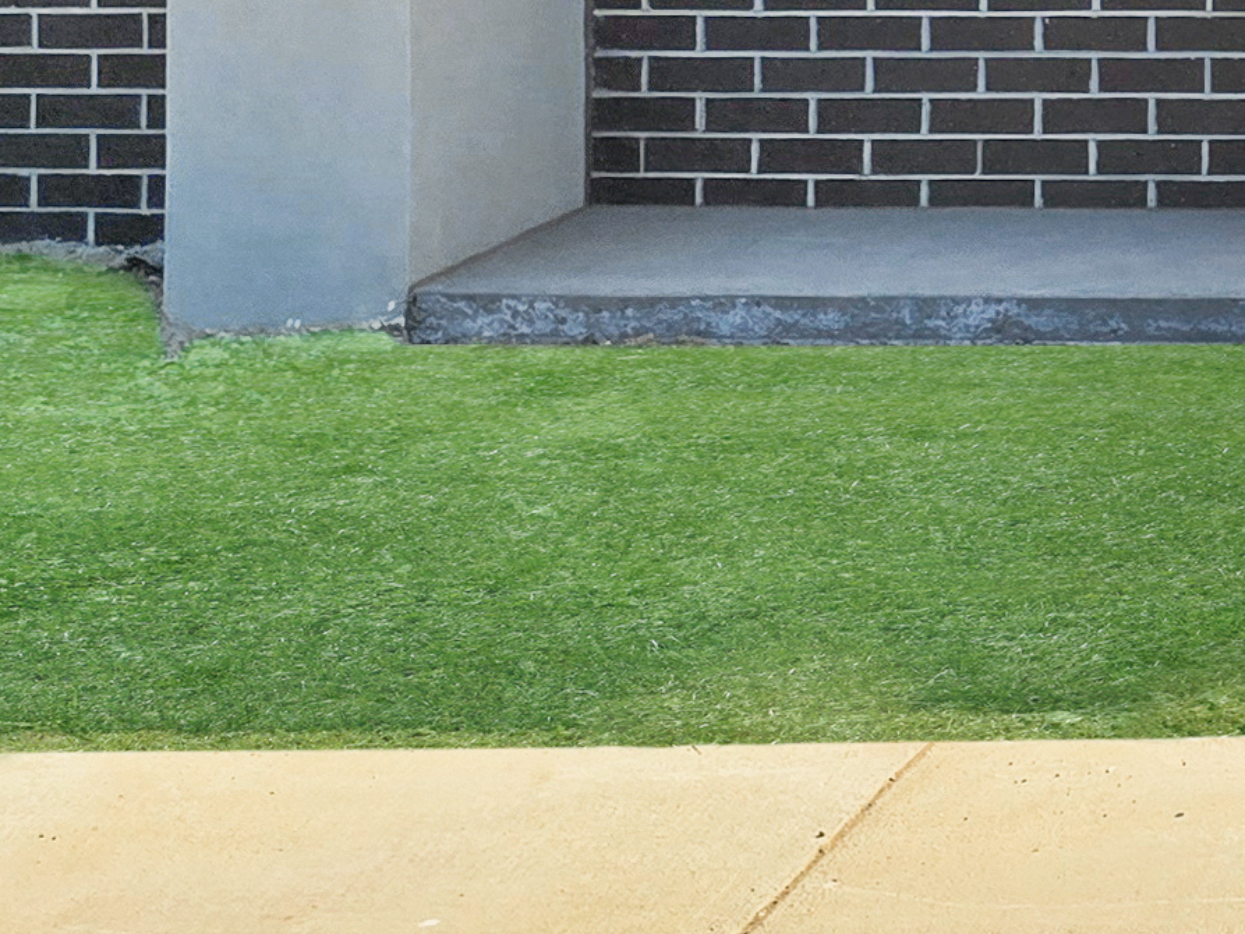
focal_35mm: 103
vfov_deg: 13.6
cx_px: 1850
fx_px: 3705
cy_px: -396
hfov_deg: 17.3
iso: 12
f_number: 1.7
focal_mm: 6.3
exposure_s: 1/720
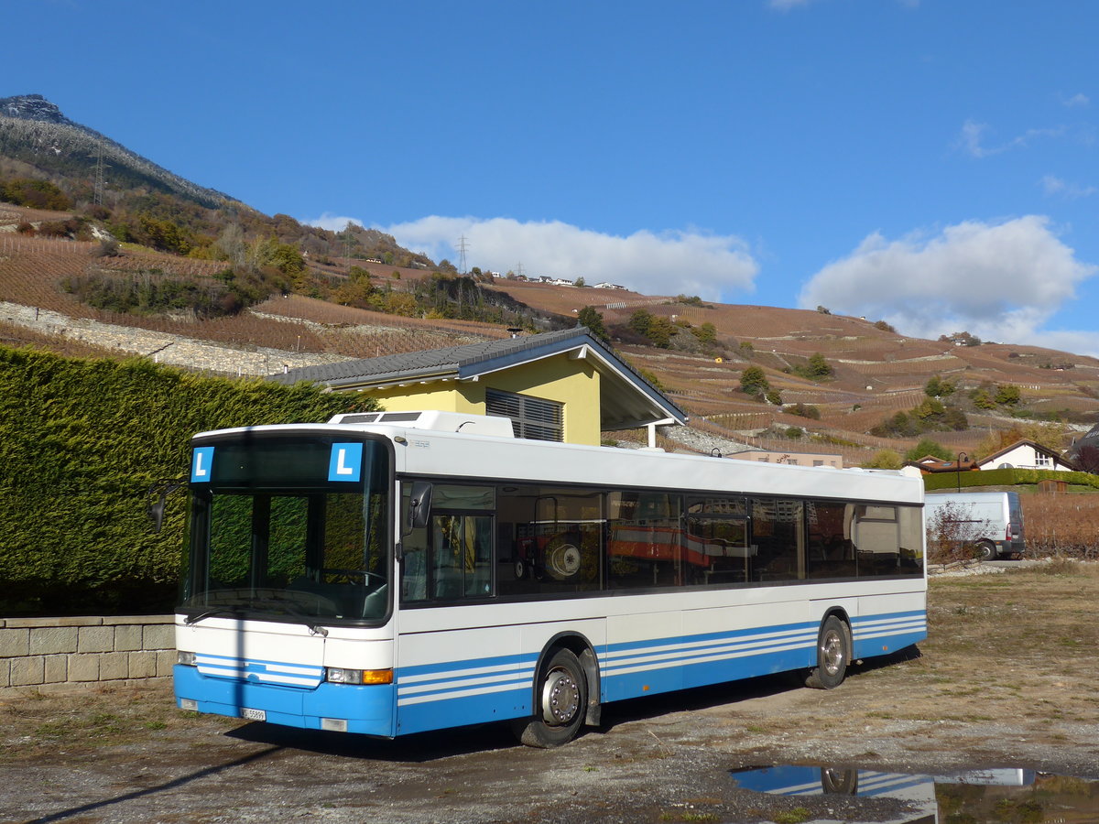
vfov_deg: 32.9
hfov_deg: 42.9
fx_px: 1397
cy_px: 412
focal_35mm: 44
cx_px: 550
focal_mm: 9
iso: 80
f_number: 3.2
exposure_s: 1/1600
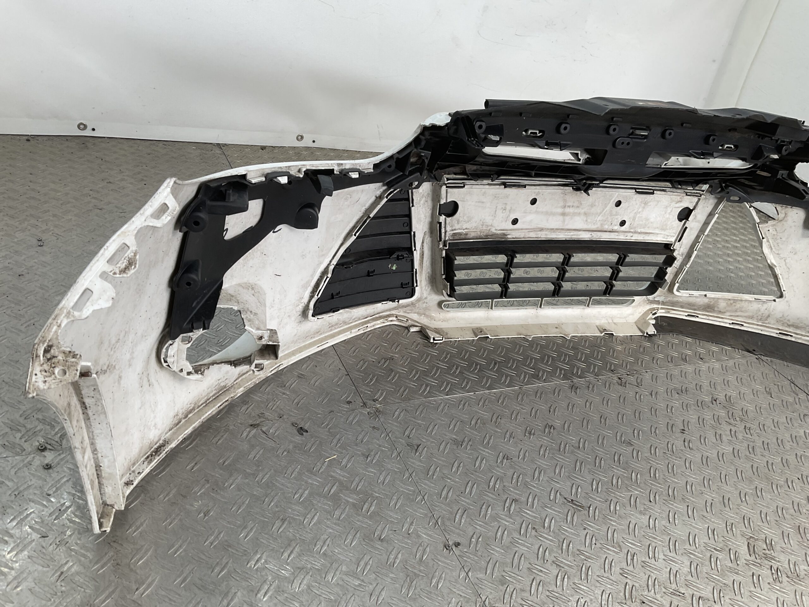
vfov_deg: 48.2
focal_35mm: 29
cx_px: 404
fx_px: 678
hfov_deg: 61.7
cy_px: 304
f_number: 1.8
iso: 16
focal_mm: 3
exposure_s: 1/149
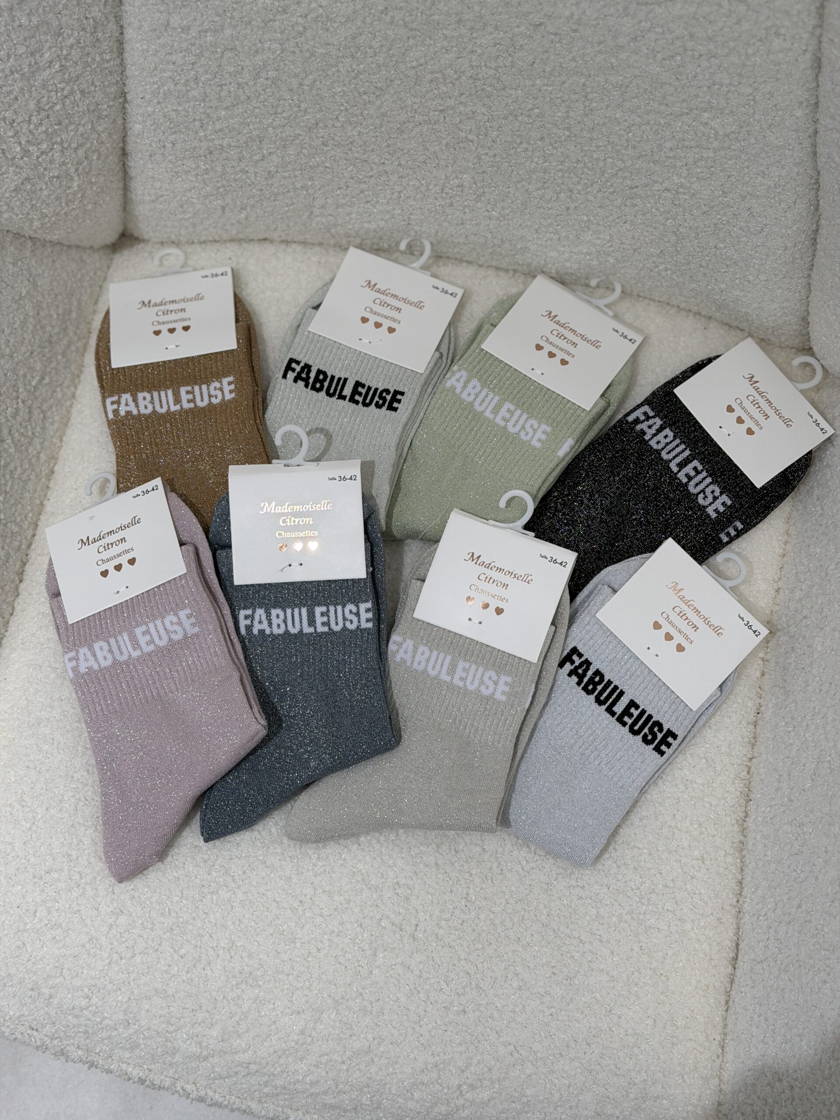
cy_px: 560
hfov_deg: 30.3
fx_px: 1553
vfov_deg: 39.7
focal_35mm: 48
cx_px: 420
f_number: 1.78
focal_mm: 6.76
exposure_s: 1/121
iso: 50
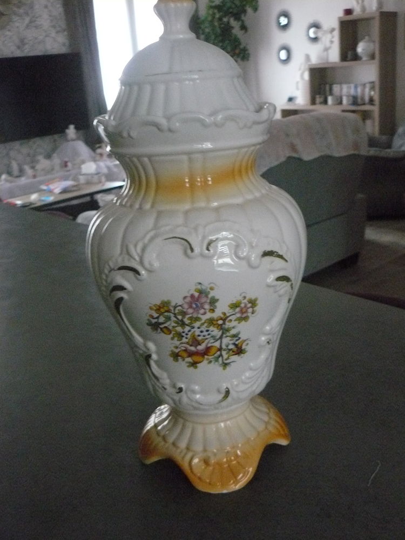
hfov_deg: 39.7
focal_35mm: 36
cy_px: 270
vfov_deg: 51.4
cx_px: 202
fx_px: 562
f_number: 2.8
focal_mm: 6
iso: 800
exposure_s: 1/15
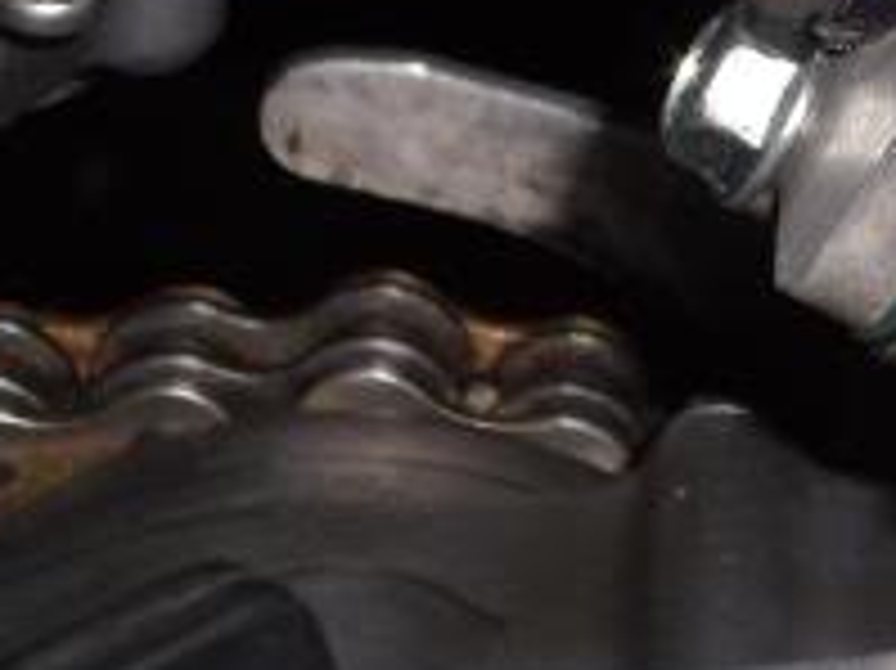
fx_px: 7657
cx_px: 1081
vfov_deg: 5.0
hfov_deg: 6.7
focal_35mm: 296
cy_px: -63
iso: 100
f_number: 5.6
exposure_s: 1/60
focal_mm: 19.77
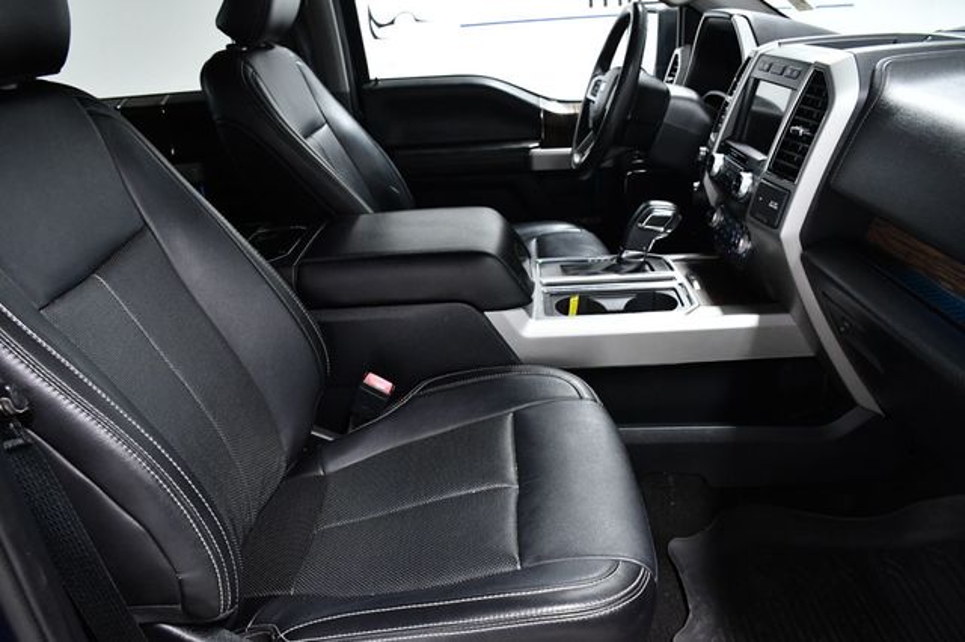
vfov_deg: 47.9
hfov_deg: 67.4
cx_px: 482
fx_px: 723
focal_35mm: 27
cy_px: 321
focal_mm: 18
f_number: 5
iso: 2500
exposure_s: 1/100
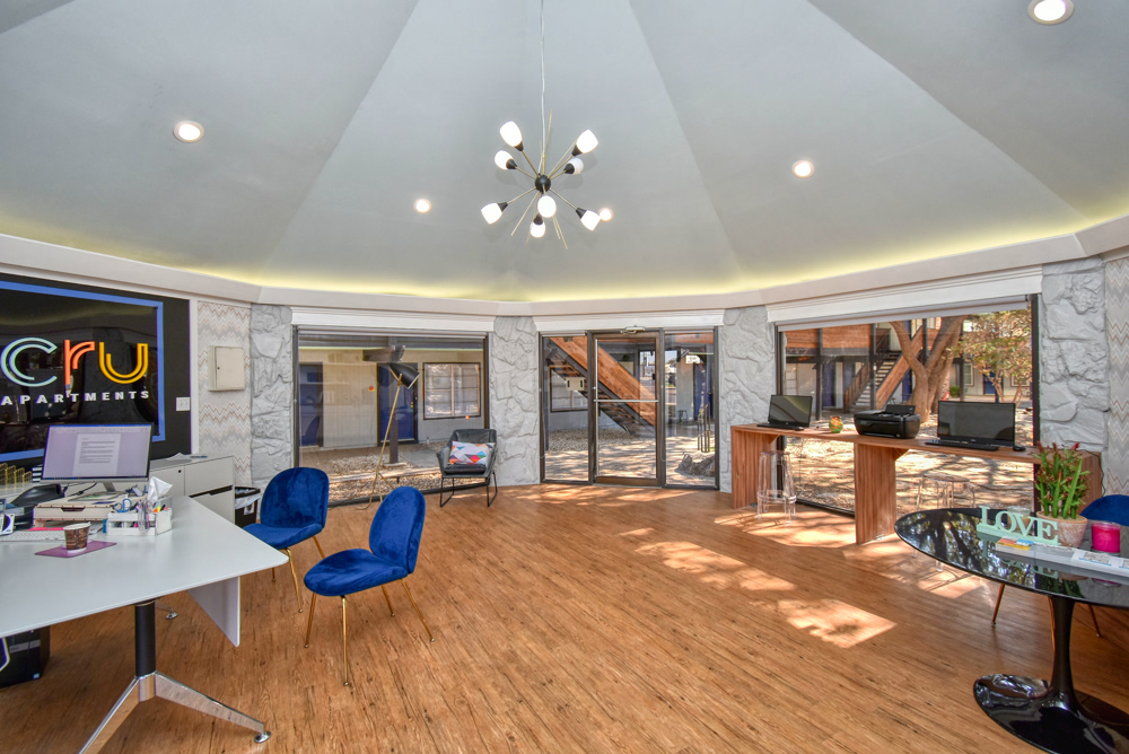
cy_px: 377
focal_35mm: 15
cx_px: 564
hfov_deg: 100.4
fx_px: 471
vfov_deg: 77.4
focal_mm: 10
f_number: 4.5
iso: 200
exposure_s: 1/60
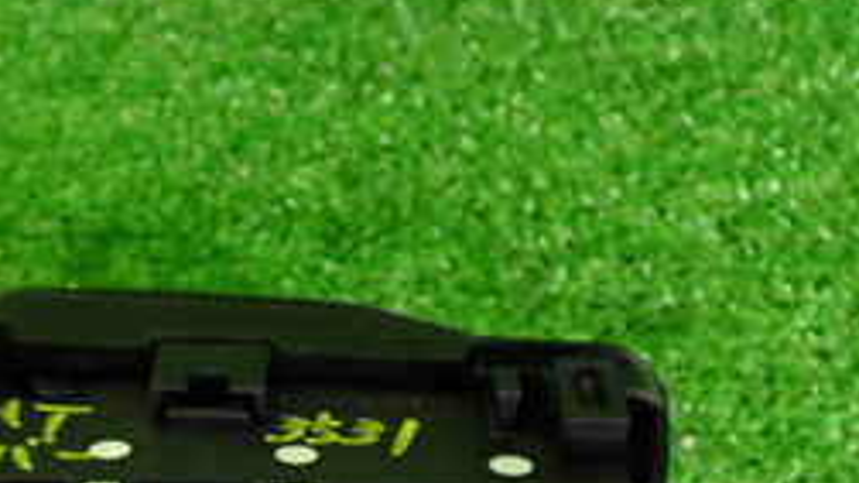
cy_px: 695
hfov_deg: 26.8
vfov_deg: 14.6
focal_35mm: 78
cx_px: 202
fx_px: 1776
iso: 500
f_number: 2.3
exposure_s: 1/30
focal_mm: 5.4
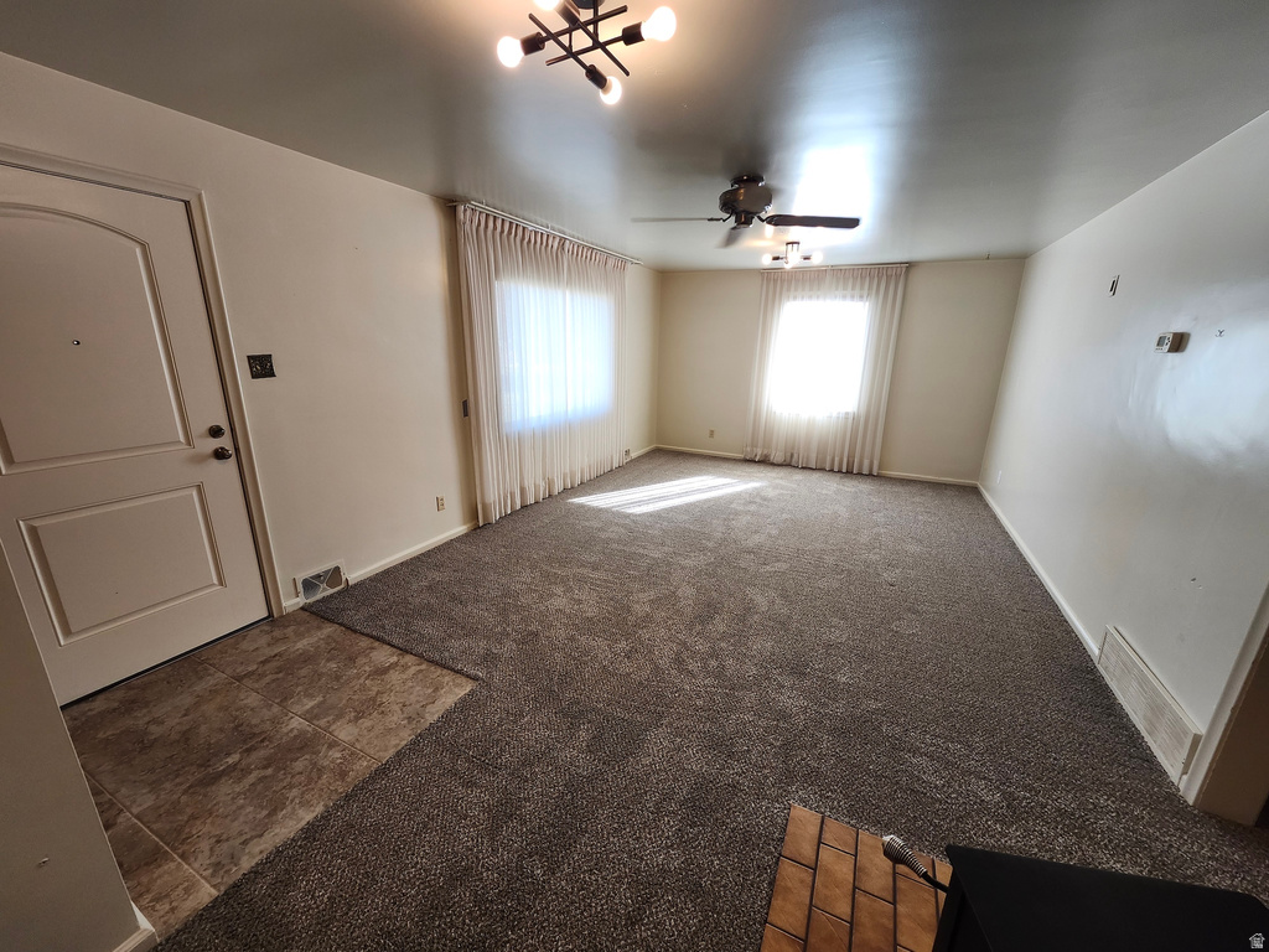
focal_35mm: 13
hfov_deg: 106.2
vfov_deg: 89.9
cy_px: 476
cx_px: 634
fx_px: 477
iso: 80
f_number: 2.2
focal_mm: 1.74
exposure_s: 1/60
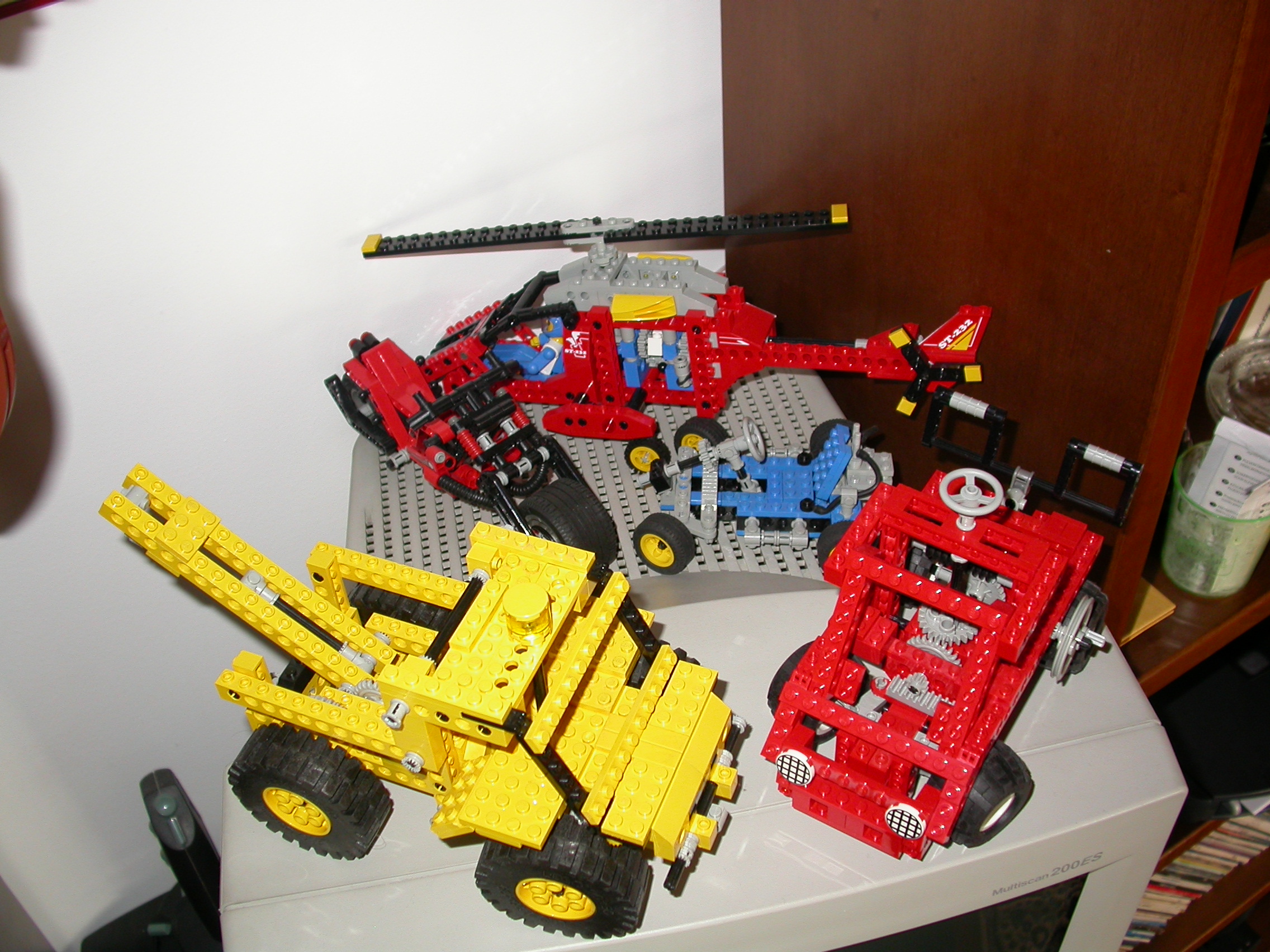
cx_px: 635
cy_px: 476
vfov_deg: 37.7
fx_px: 1394
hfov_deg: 49.0
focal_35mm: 38
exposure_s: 1/60
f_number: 2.6
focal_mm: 7.85
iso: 100
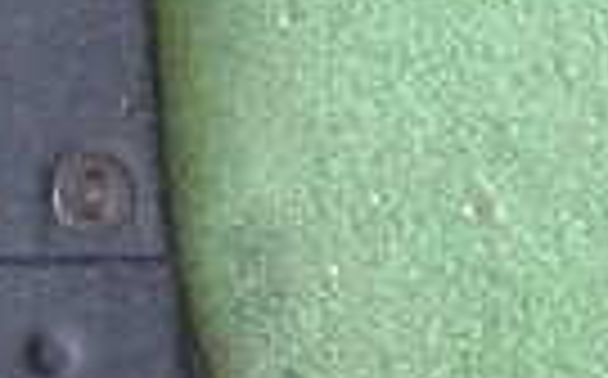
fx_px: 1953
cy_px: 194
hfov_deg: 14.8
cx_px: -581
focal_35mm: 118
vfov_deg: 11.1
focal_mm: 4.5
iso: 200
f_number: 2
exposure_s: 1/40
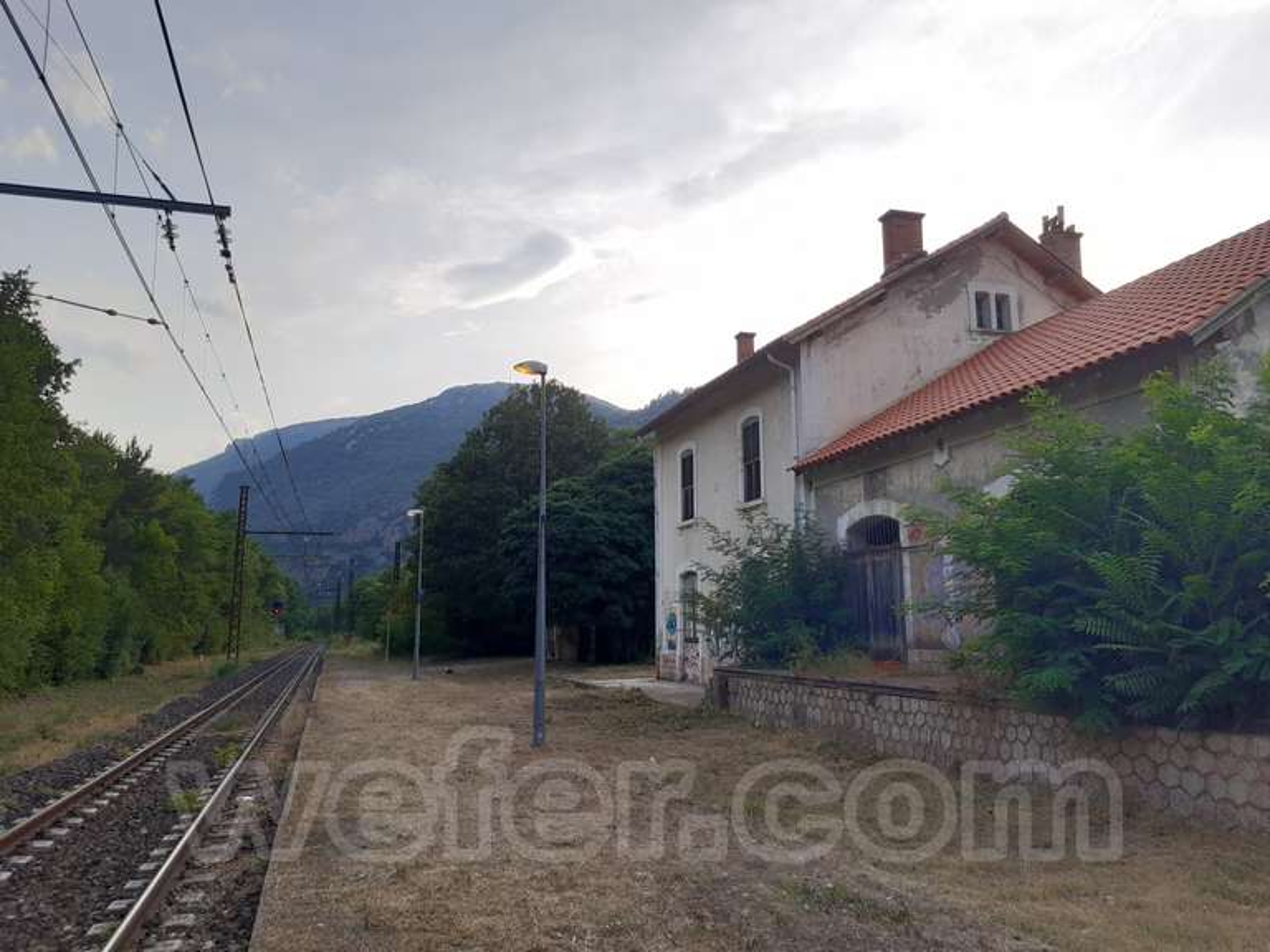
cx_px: 635
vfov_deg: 53.1
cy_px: 476
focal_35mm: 26
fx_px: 954
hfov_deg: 67.3
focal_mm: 3.92
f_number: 1.7
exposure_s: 1/350
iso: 40
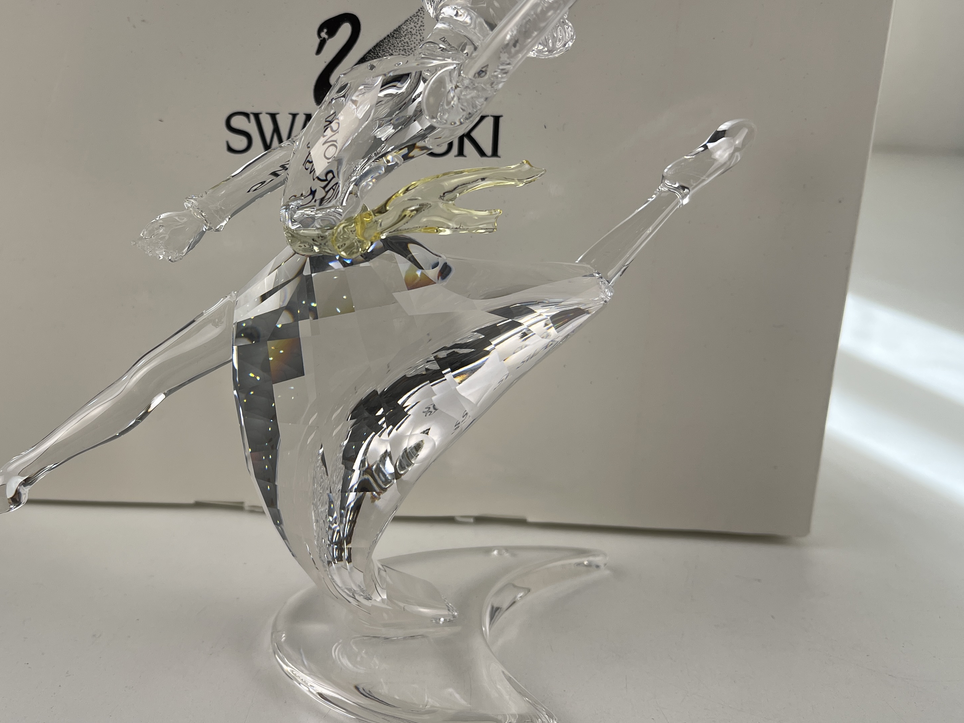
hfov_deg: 51.6
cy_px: 265
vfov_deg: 40.4
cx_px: 320
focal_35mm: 35
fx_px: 975
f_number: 1.6
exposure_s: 1/464
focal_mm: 5.1
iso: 32
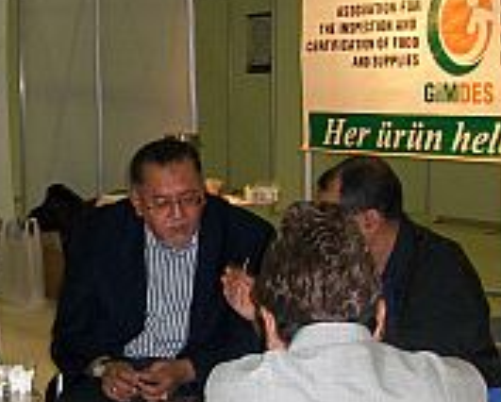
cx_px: -42
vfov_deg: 20.4
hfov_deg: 23.8
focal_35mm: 75
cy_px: 269
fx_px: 1113
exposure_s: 1/60
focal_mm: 5.7
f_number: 2.8
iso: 160
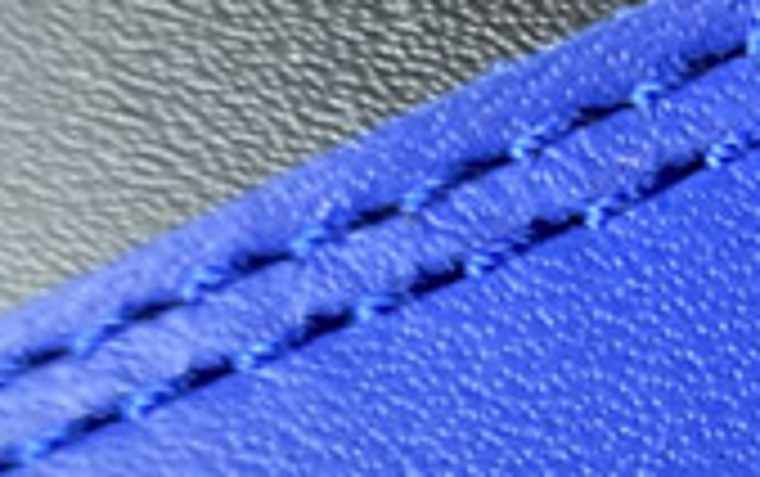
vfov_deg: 8.0
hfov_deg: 11.7
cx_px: 1426
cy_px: 544
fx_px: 3380
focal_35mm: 163
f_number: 1.8
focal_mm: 4.25
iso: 125
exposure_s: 1/50
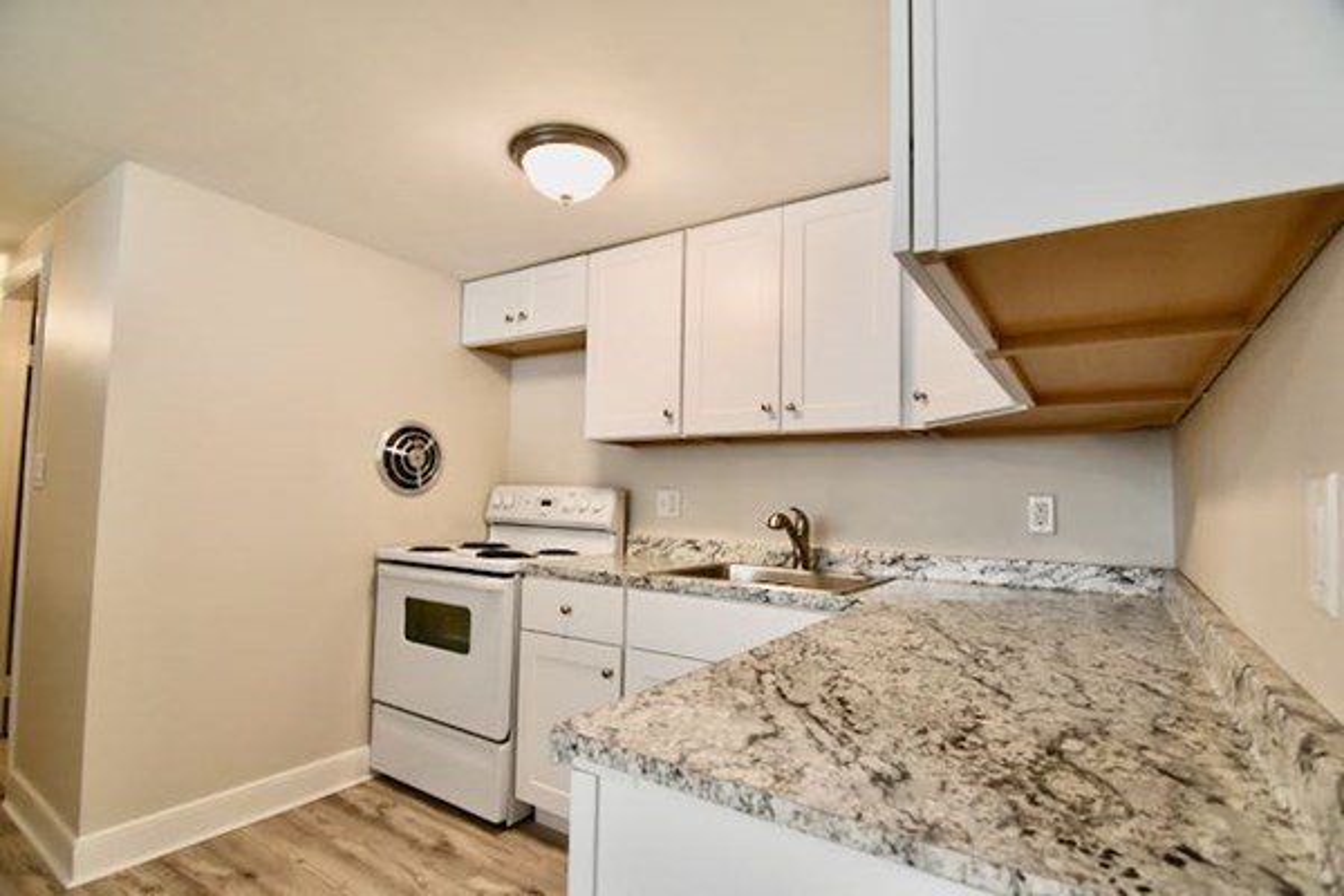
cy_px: 448
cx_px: 672
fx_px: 616
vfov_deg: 72.1
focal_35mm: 16
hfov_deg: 95.0
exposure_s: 1/125
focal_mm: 11
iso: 800
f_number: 5.6
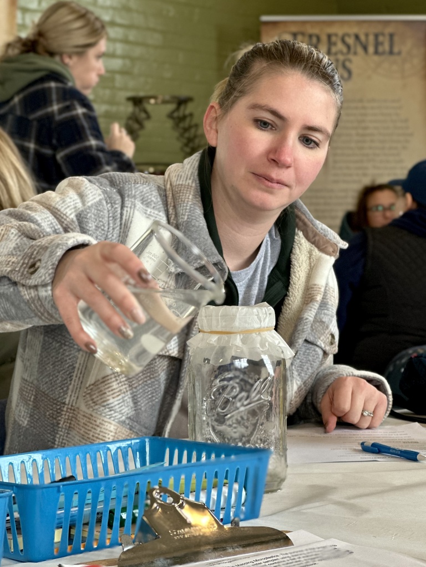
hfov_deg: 19.1
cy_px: 284
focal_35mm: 77
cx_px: 213
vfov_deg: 25.3
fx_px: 1263
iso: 200
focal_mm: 9
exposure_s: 1/40
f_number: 2.8
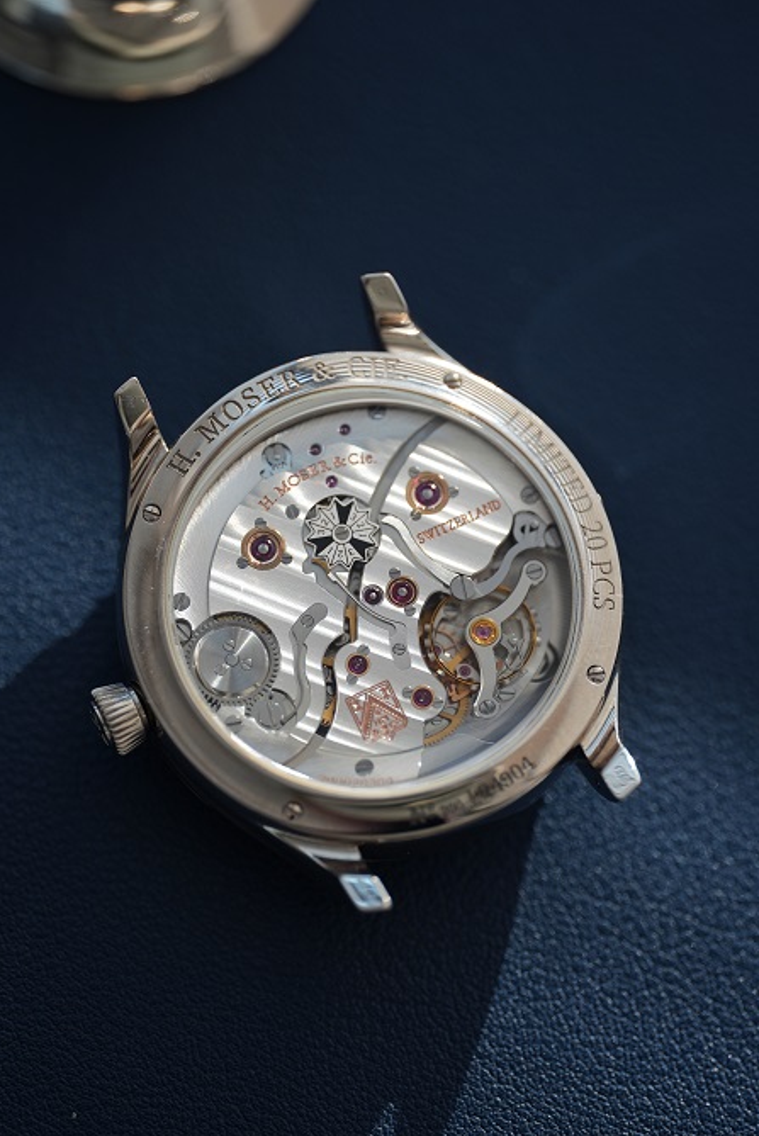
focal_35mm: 110
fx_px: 3473
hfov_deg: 12.5
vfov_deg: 18.6
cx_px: 370
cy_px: 593
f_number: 3.2
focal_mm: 105
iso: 200
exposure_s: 1/250
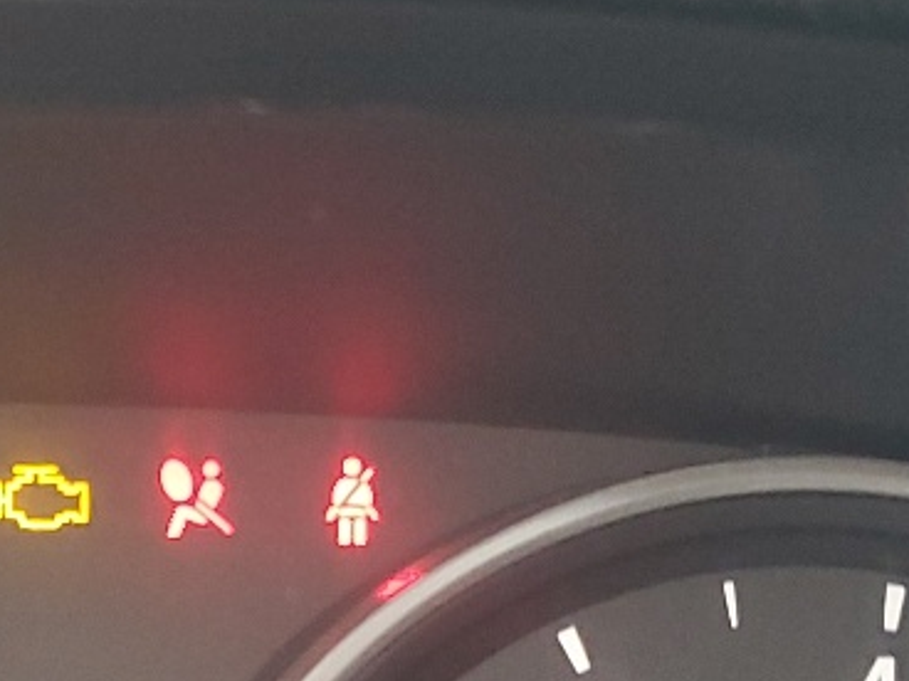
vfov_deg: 12.9
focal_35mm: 113
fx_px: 2967
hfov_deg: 16.7
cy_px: 745
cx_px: -151
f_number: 1.5
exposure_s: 1/60.2
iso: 189
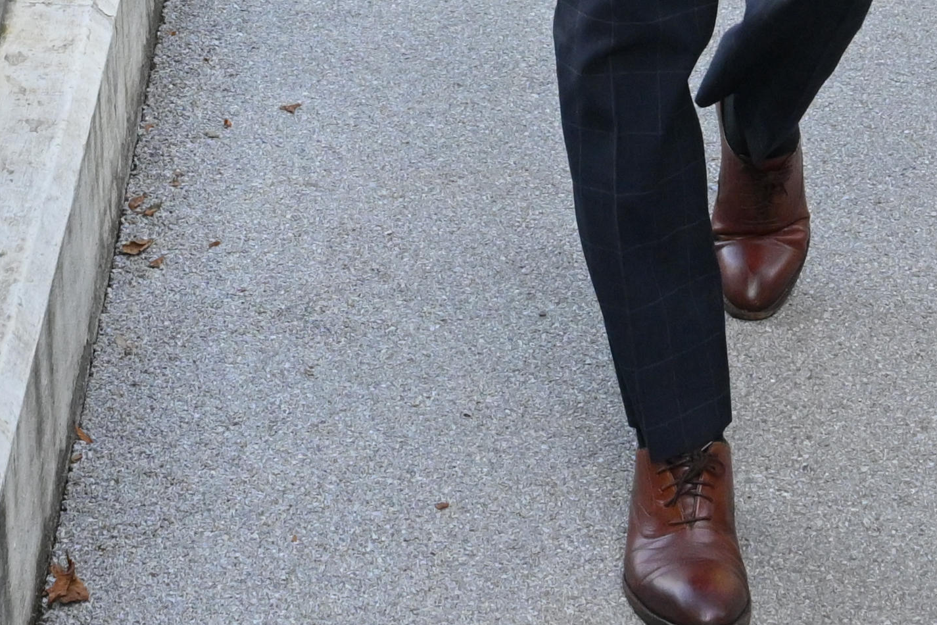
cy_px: -674
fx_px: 3618
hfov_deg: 14.7
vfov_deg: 9.2
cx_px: 325
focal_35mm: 139
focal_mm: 24
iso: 1600
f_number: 5.6
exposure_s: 1/640
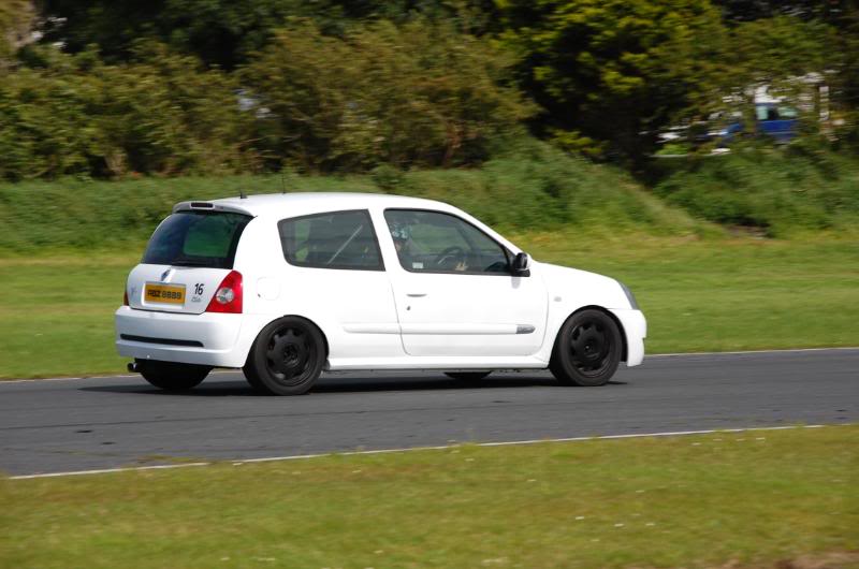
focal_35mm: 165
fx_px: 3929
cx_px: 430
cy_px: 284
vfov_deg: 8.3
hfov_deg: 12.5
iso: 200
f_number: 10
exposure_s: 1/500
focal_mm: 110
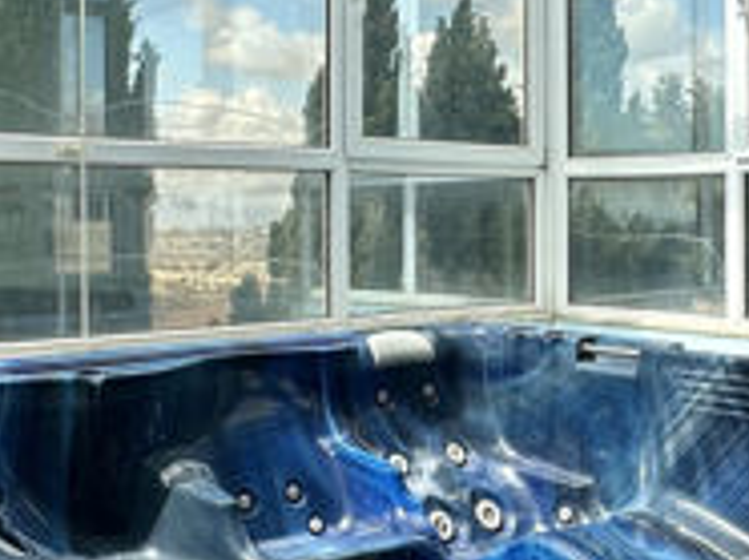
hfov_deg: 36.1
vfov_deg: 27.4
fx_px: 1145
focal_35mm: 53
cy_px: 209
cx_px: 441
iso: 40
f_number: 2.2
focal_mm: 2.22
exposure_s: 1/882
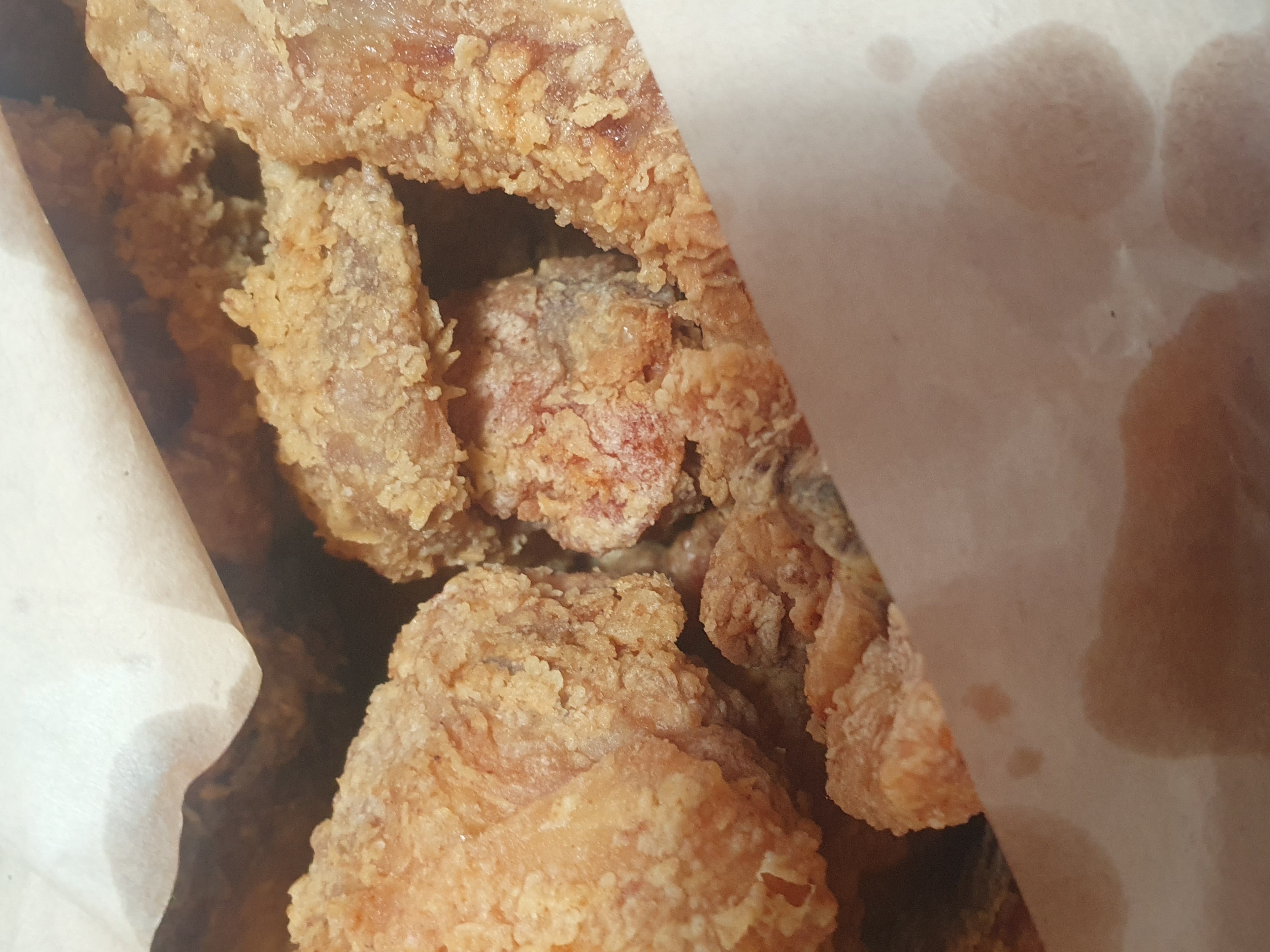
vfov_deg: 42.9
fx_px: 1211
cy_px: 489
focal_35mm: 33
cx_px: 743
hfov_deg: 55.1
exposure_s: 1/60
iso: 400
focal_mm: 4.32
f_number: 2.4
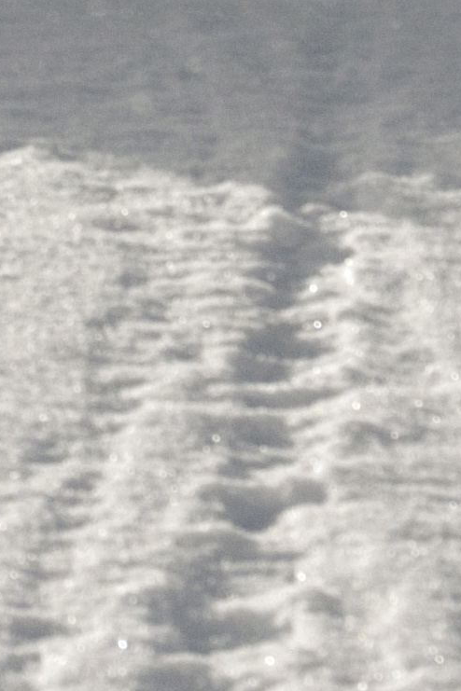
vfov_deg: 4.7
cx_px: 83
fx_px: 8290
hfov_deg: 3.2
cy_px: -360
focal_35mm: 432
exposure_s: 1/2000
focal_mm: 55
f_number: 8
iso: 400
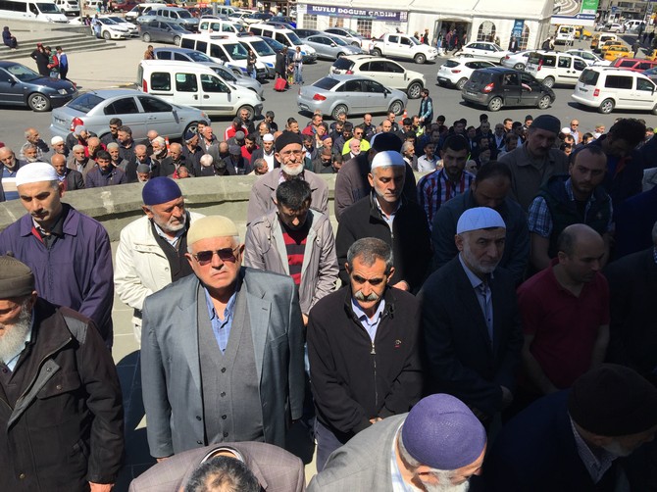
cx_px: 328
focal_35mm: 29
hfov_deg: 61.7
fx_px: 550
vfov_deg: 48.2
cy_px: 246
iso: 32
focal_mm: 4.15
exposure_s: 1/1647
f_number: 2.2
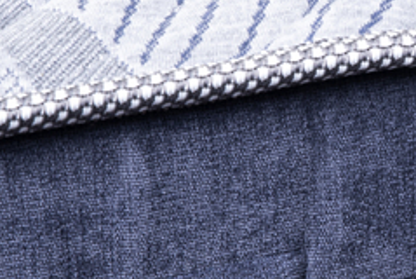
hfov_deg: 6.9
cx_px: 569
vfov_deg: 4.7
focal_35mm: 293
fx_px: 3390
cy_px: 204
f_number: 13
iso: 160
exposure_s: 1/160
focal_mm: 70
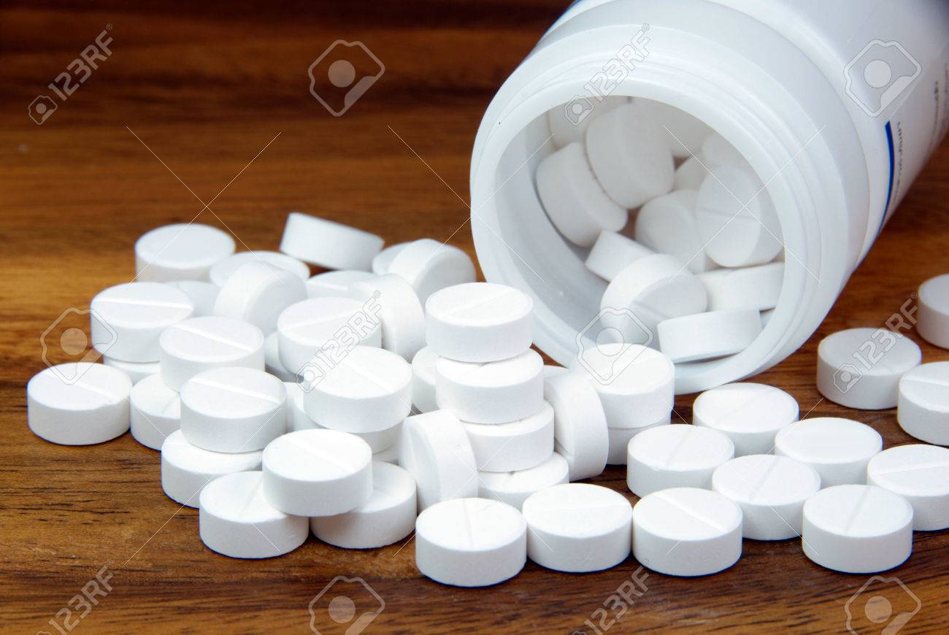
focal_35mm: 300
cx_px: 474
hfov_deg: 6.9
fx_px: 7917
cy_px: 318
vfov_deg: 4.6
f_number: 22
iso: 100
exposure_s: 1/2
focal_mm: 200
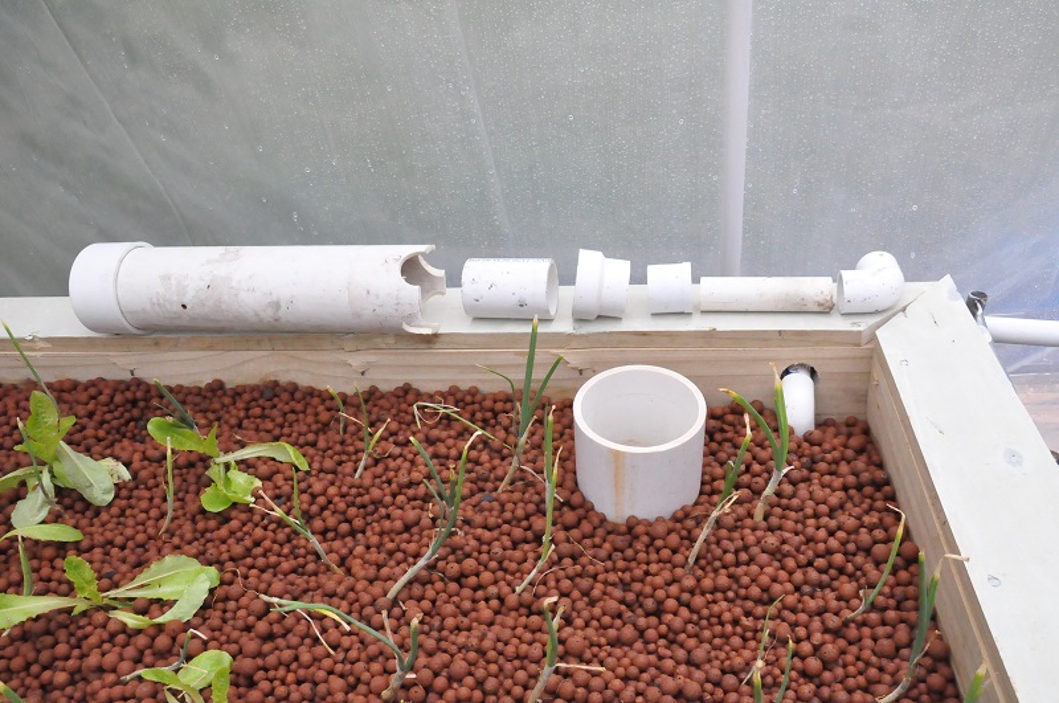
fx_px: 925
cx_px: 530
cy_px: 352
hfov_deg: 59.6
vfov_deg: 41.6
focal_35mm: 32
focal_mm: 21
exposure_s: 1/320
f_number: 10
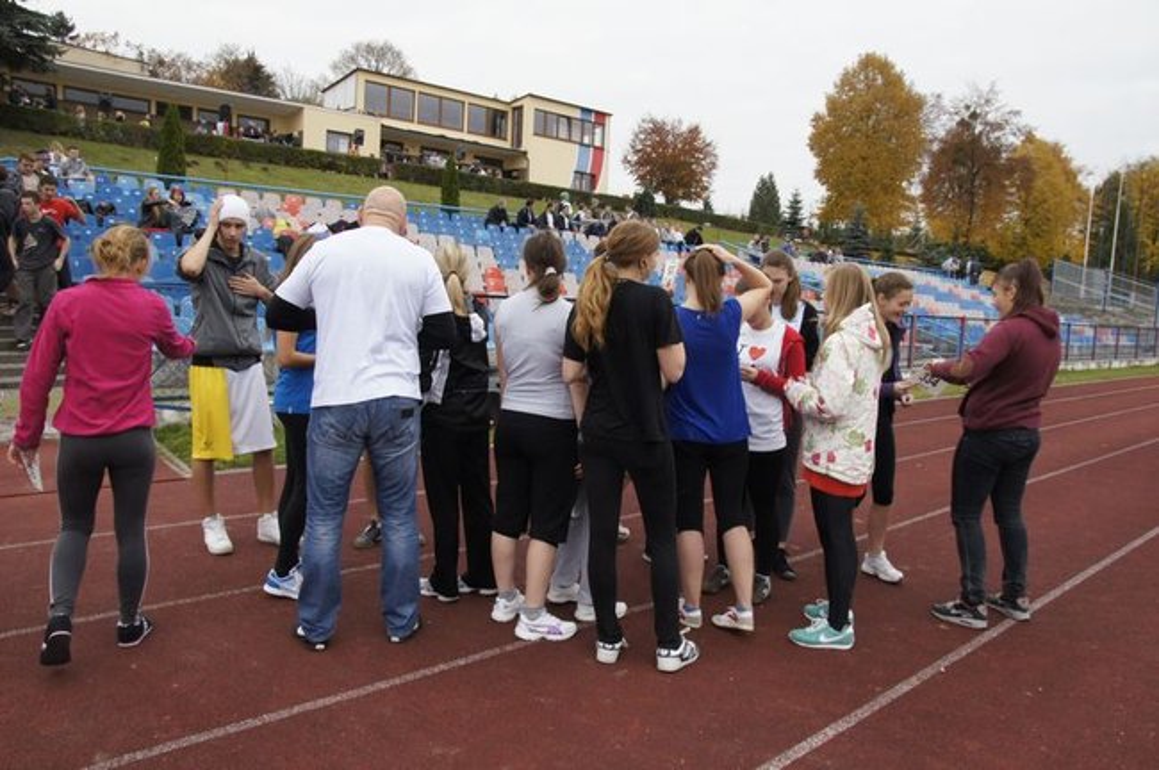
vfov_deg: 50.3
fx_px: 820
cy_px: 385
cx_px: 580
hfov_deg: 70.5
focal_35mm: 26
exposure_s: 1/400
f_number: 9
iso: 1600
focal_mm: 17
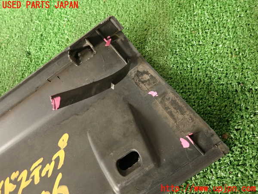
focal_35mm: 25
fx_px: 186
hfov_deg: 69.4
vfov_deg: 54.9
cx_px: 129
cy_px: 97
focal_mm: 4.5
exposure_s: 1/30
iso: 200
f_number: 2
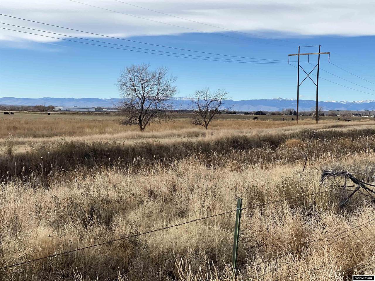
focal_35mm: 52
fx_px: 563
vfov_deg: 28.0
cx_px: 188
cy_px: 140
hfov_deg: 36.8
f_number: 2
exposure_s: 1/1497
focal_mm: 6
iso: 20
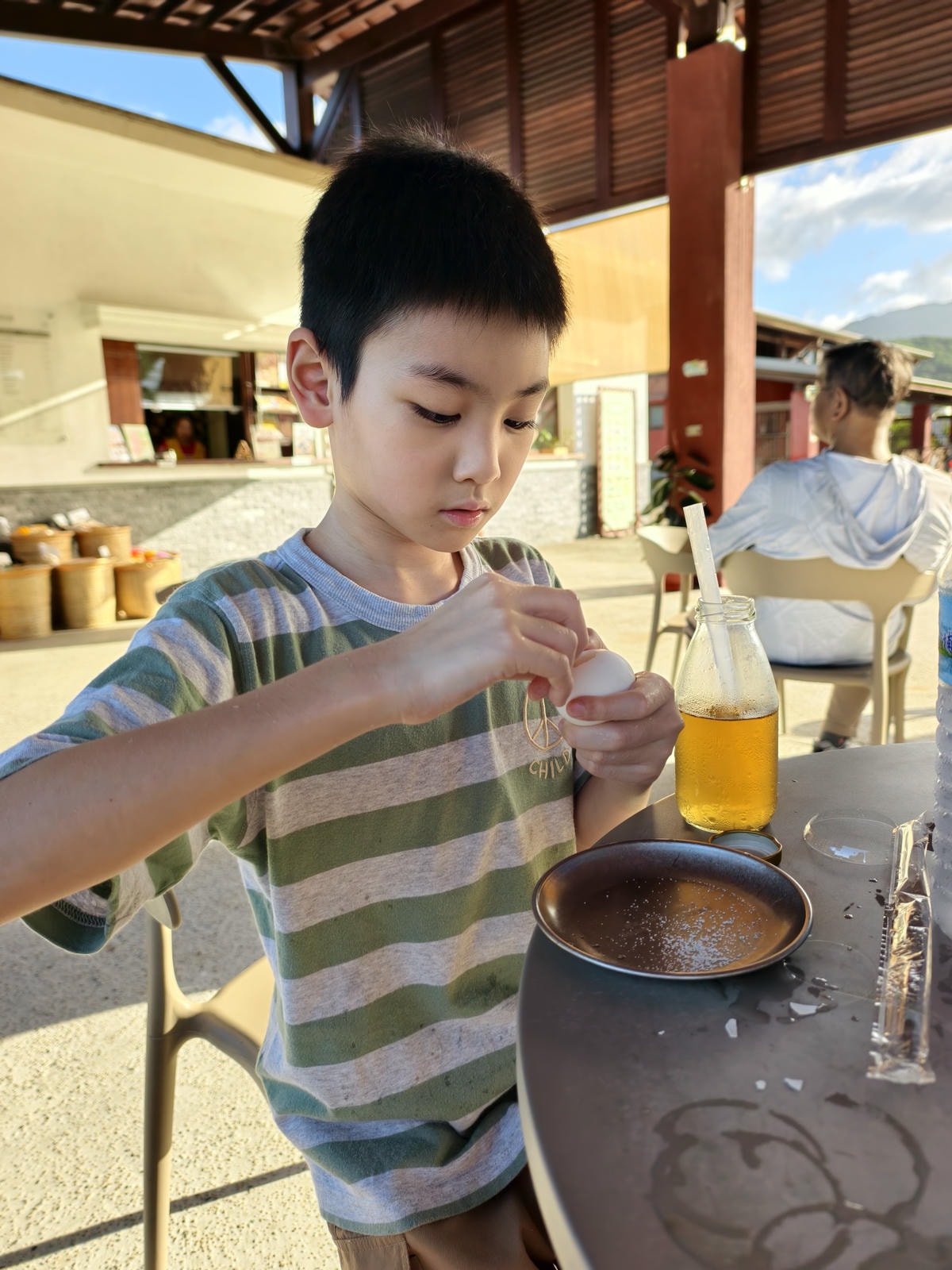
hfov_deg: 58.9
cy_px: 635
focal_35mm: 23
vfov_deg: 73.9
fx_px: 843
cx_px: 476
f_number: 1.57
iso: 71
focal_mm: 6.54
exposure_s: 1/831
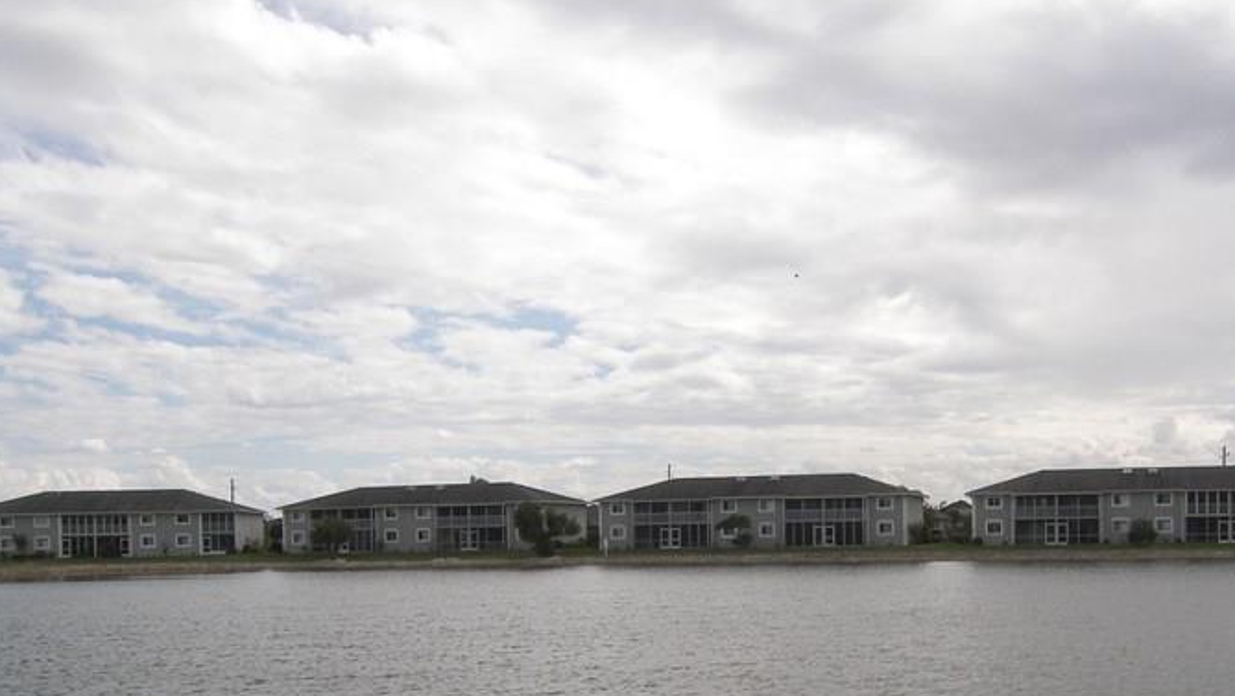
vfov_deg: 29.0
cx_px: 727
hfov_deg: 50.2
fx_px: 1310
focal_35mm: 40
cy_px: 572
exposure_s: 1/1600
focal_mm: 5
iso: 100
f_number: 4.5
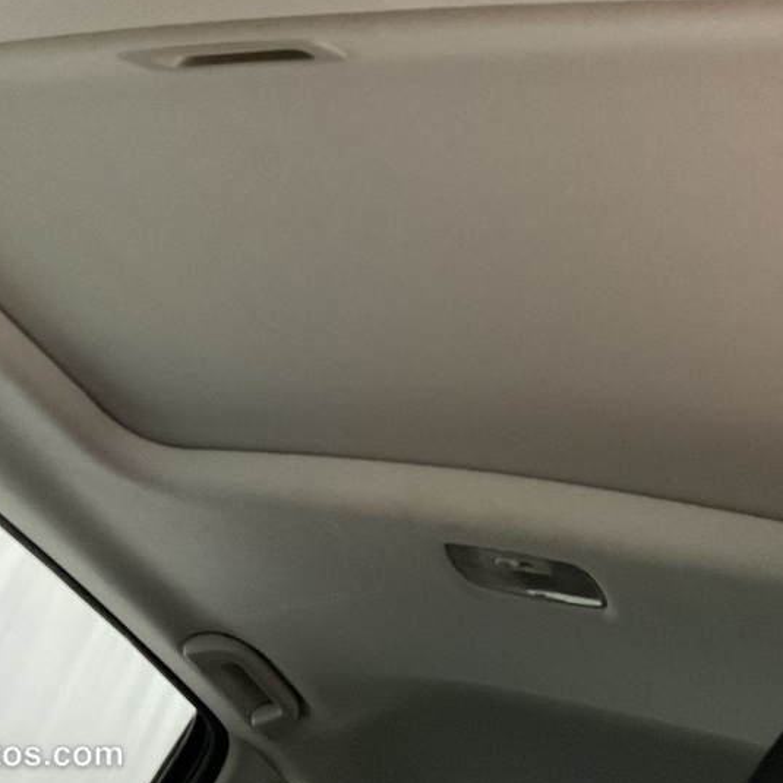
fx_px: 1177
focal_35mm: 46
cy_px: 299
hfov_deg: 36.8
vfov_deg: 36.6
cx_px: 432
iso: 500
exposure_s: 1/25
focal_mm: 3
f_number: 1.8
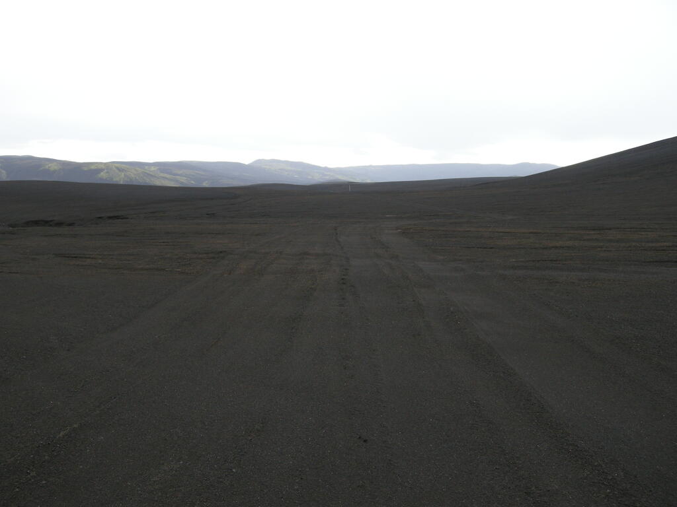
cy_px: 254
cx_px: 338
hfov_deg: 52.6
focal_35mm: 35
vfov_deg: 40.7
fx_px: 685
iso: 100
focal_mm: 7.5
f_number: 3.8
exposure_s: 1/130
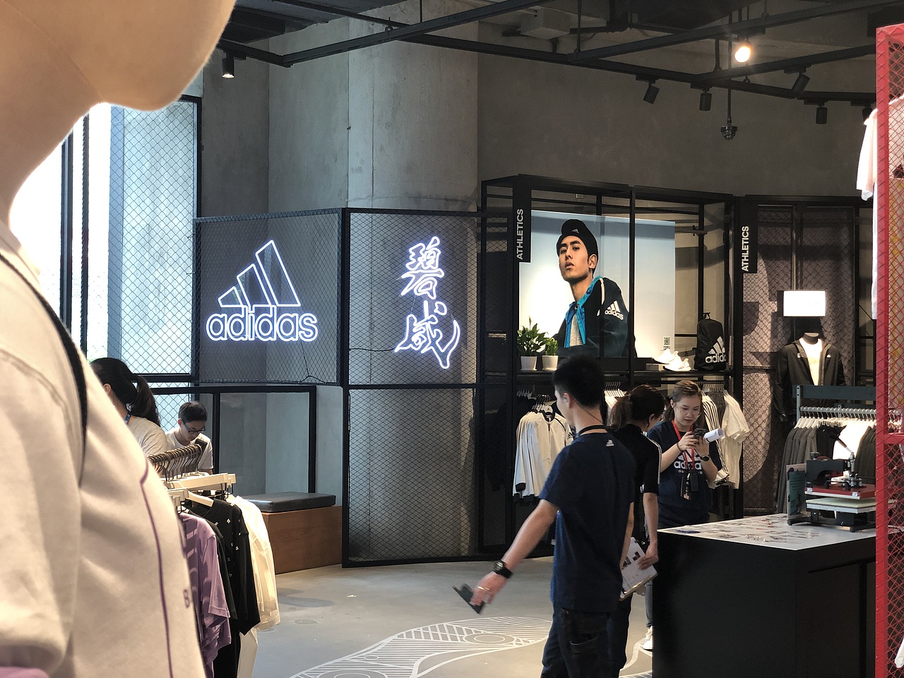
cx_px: 452
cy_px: 339
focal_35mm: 52
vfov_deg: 28.0
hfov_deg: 36.8
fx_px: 1358
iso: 50
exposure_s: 1/50
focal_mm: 6
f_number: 2.4
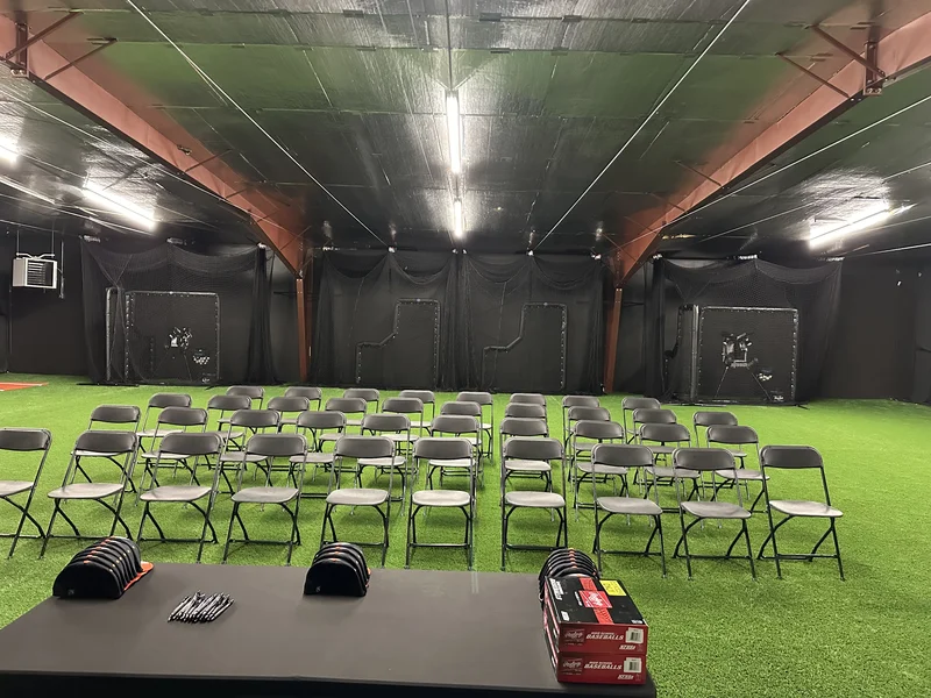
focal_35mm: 24
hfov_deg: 71.6
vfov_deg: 56.8
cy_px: 349
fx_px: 645
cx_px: 466
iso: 1000
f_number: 1.78
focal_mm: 6.86
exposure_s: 1/40
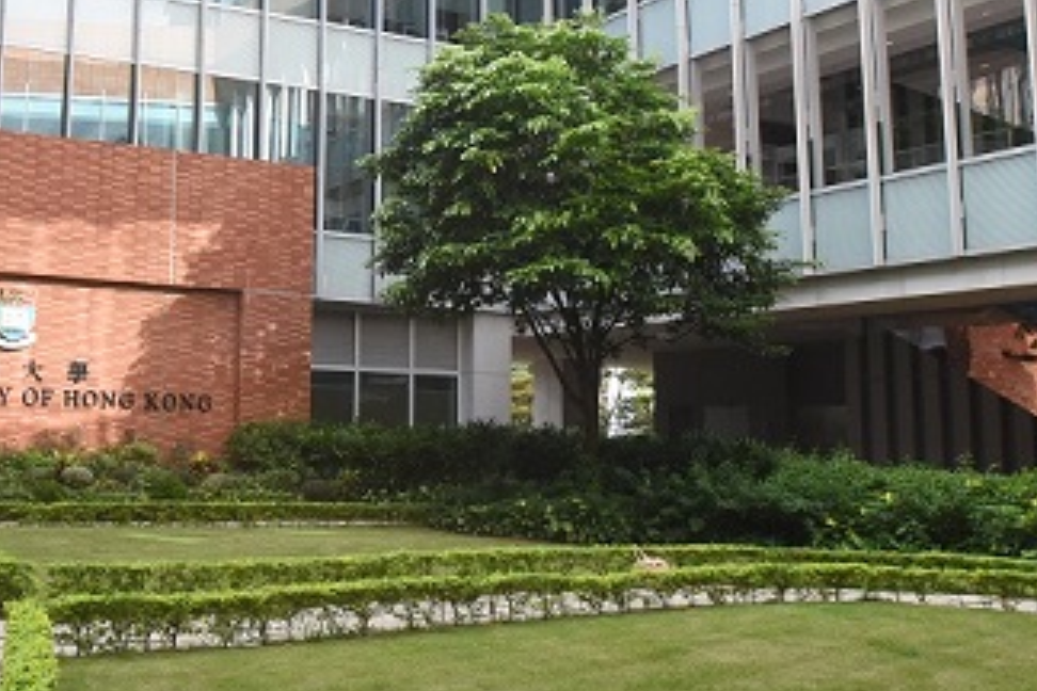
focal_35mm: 42
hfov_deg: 44.6
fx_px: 1210
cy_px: 253
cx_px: 240
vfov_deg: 31.7
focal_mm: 17
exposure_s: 1/500
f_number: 11
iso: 2500
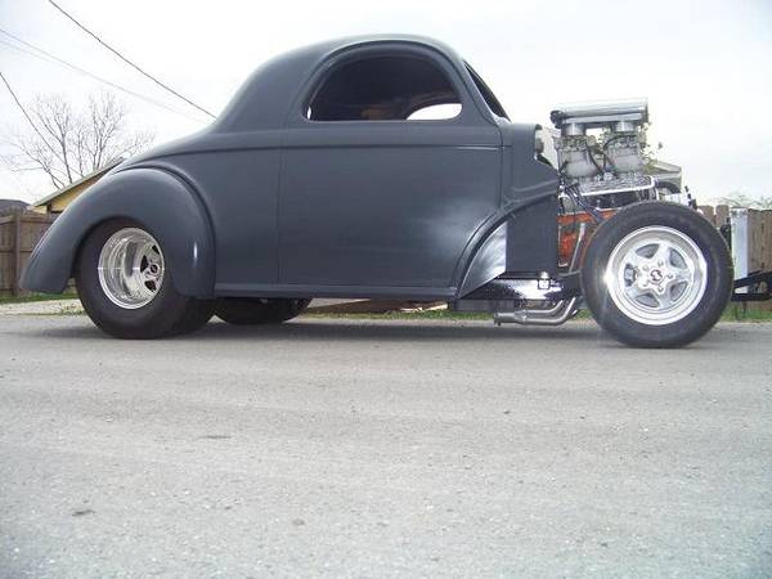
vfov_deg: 39.7
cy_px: 290
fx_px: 803
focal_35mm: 36
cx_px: 386
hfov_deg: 51.4
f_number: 2.8
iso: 68
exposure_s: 1/320
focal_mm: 5.85
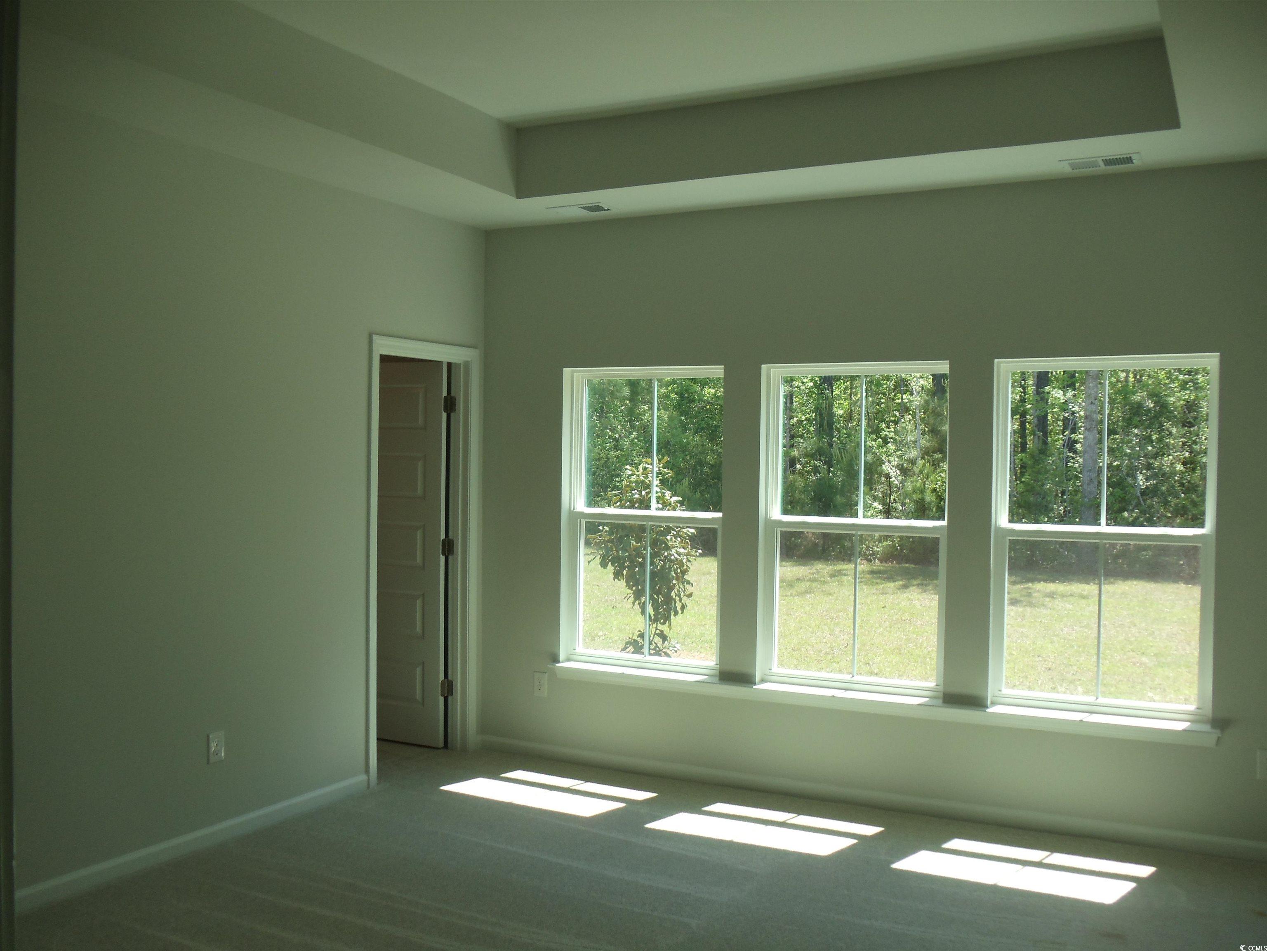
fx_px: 1610
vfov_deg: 32.9
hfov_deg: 42.9
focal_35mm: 44
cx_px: 634
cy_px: 476
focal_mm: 6
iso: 100
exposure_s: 1/125
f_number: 3.5
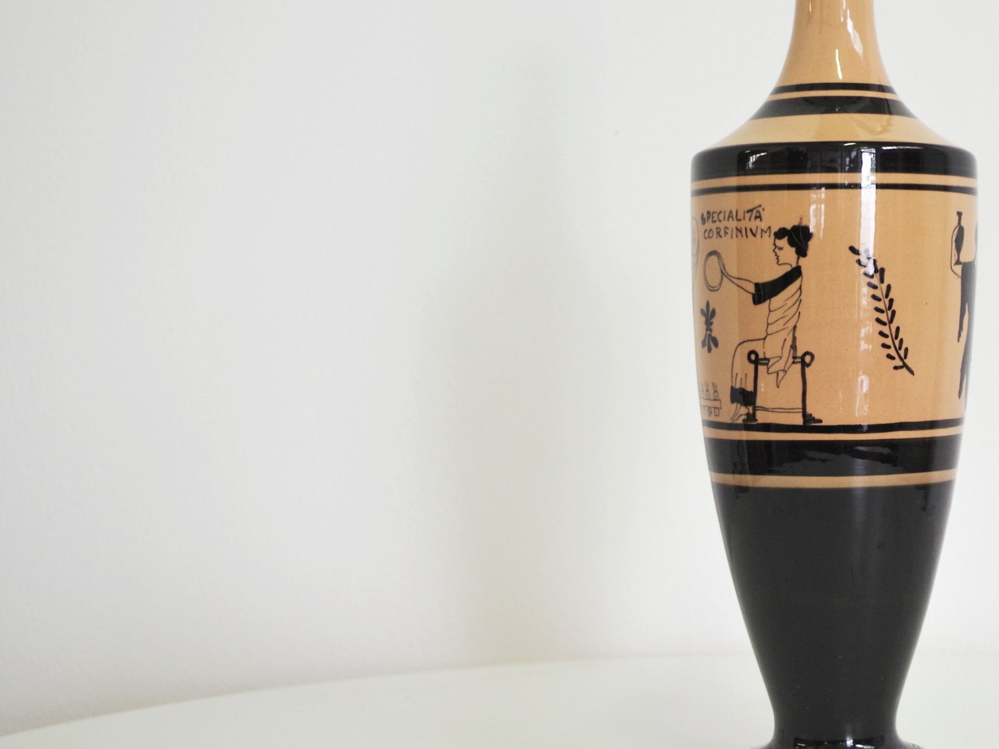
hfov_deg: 26.7
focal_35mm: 71
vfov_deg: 20.7
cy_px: 248
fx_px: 2049
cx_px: 837
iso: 200
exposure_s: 1/100
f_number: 4
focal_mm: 24.38
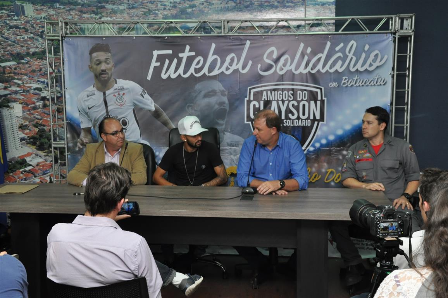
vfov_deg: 28.0
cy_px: 149
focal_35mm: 48
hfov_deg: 41.2
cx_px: 224
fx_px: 597
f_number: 6.3
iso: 1000
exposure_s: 1/125
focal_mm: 32
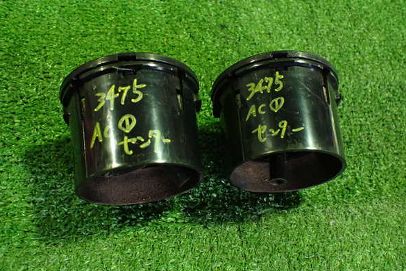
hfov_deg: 58.7
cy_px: 134
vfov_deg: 41.1
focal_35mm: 32
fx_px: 361
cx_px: 205
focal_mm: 5.4
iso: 800
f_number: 2.3
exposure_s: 1/40
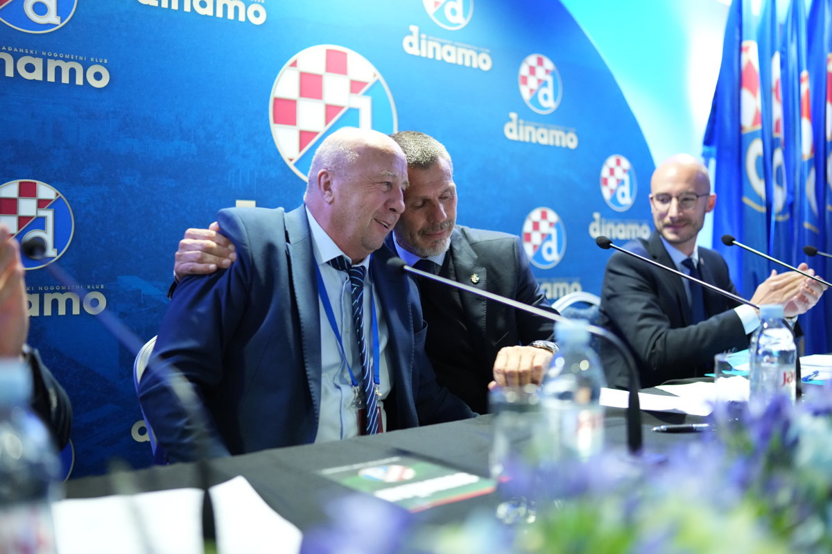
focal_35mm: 35
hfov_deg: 54.5
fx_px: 809
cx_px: 416
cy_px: 277
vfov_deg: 37.8
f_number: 1.4
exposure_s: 1/200
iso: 4000
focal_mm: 35
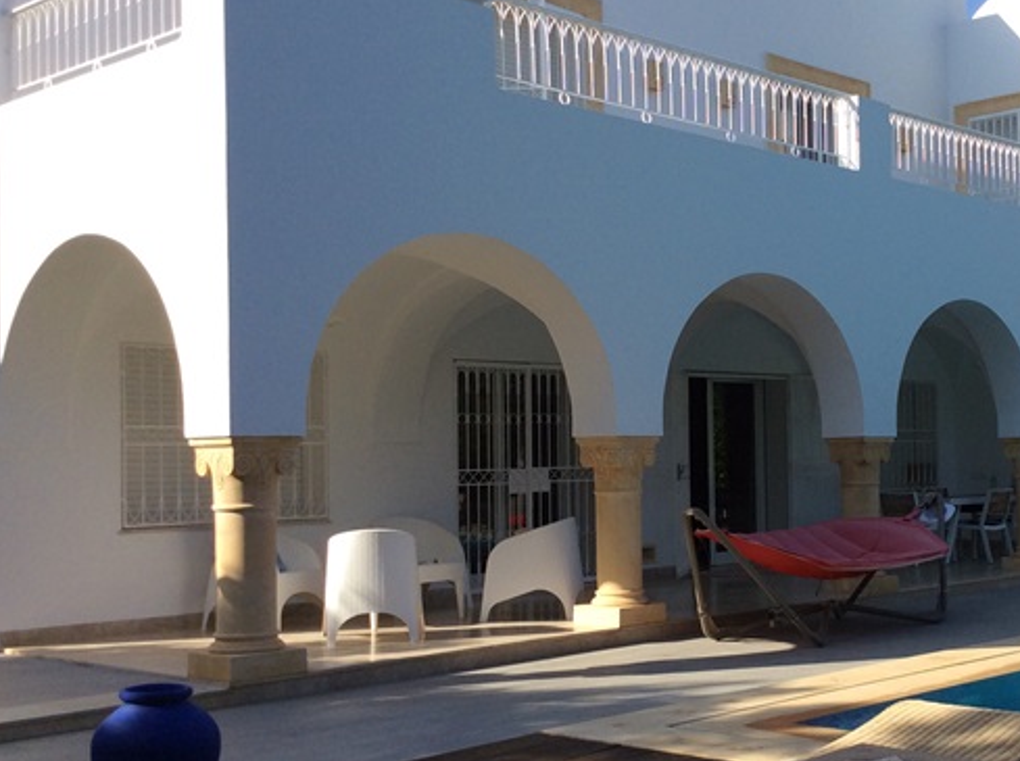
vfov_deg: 26.9
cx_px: 797
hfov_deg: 34.6
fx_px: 1588
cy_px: 419
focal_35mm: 54
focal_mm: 3.3
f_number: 2.4
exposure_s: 1/1100
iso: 32
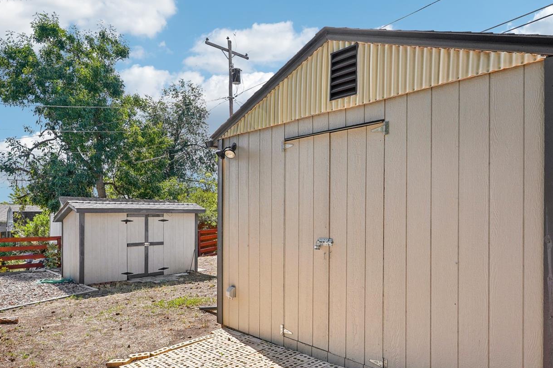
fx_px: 333
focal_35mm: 22
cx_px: 308
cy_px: 202
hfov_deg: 79.2
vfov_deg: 57.8
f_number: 8
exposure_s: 1/200
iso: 100
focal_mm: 11
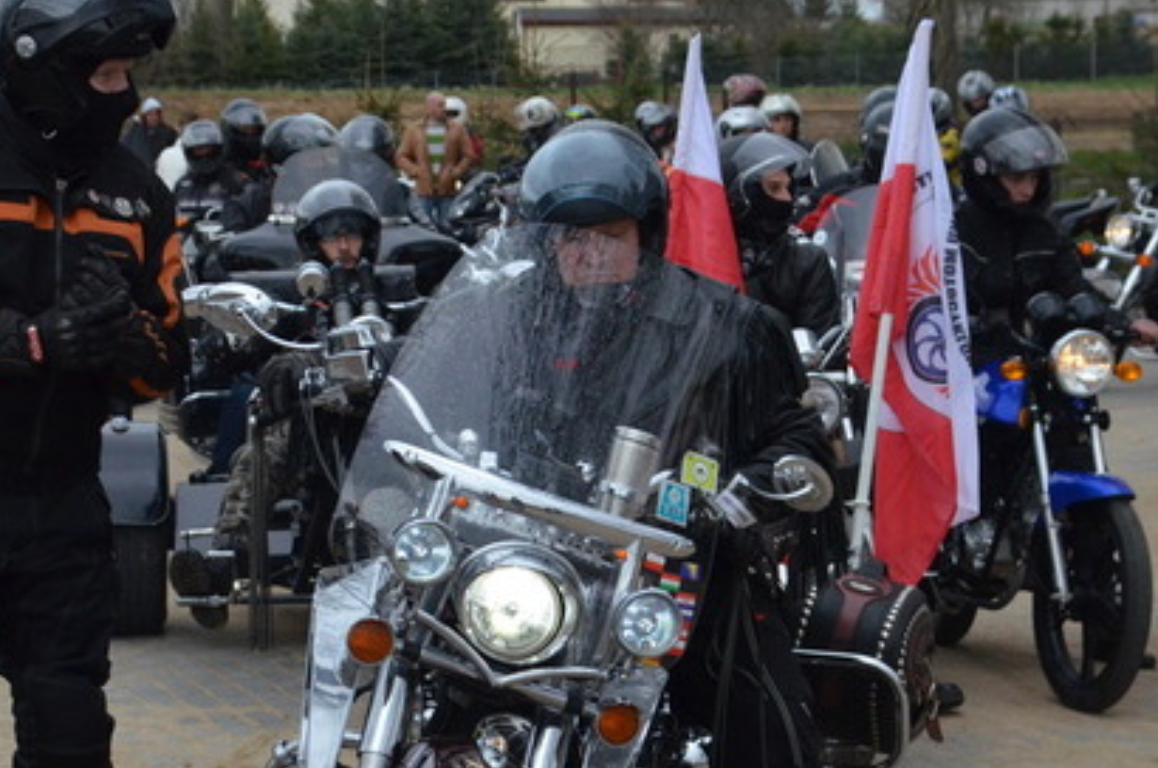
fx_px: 3501
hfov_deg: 18.8
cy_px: 534
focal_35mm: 109
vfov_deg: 12.5
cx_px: 474
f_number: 6.3
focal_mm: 42
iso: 1600
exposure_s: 1/2500
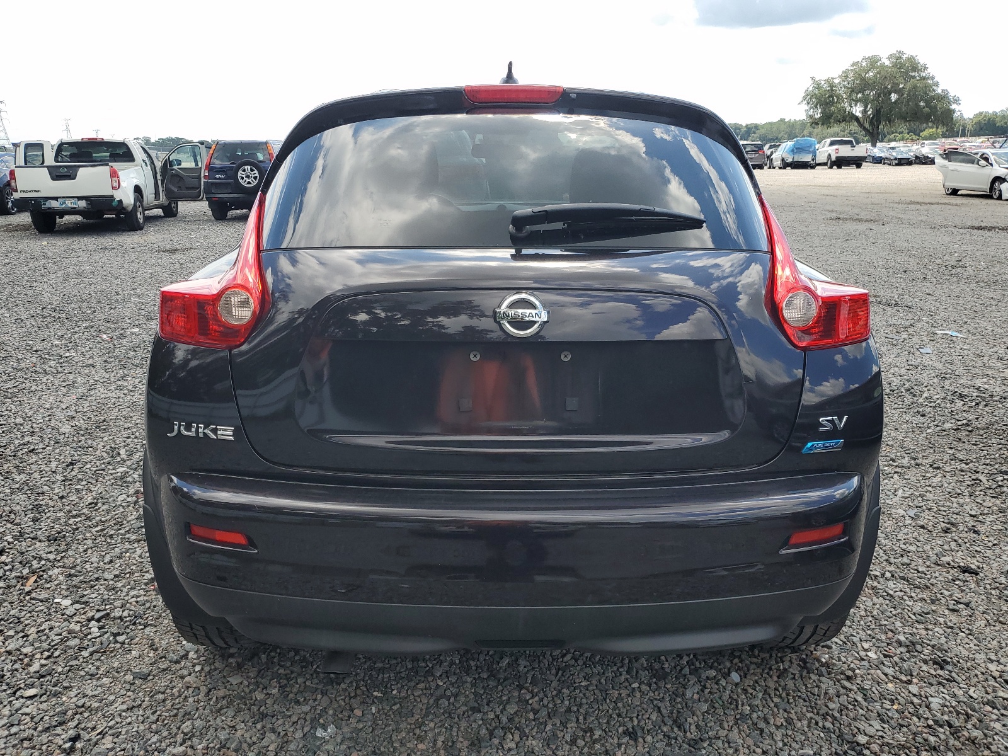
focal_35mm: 26
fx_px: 757
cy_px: 378
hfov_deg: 67.3
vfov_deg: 53.1
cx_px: 504
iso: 50
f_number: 1.5
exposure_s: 1/1667
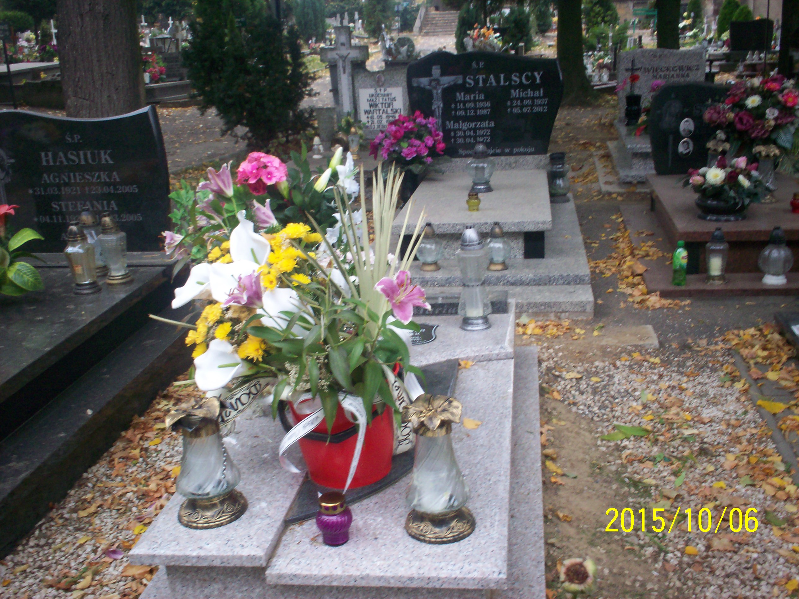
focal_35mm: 36
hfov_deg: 51.4
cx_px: 400
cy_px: 300
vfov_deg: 39.7
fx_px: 831
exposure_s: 1/28.8
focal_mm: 6
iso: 140
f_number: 4.5
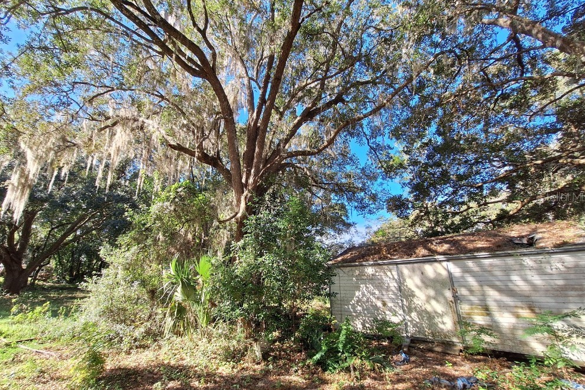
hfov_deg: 104.3
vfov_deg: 81.2
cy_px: 196
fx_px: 227
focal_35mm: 14
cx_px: 293
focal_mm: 1.74
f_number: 2.2
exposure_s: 1/357
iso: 40
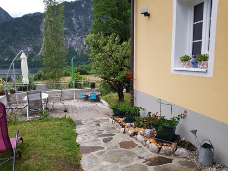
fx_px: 171
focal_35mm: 26
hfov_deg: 67.3
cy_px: 86
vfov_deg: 53.0
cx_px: 114
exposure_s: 1/30
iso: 160
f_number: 1.7
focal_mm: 4.2
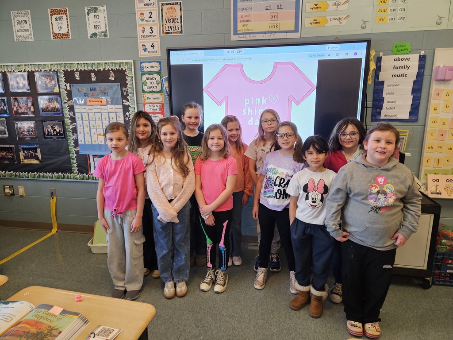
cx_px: 226
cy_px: 170
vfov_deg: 58.9
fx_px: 301
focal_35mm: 23
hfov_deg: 73.9
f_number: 1.8
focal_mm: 5.4
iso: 320
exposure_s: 1/60
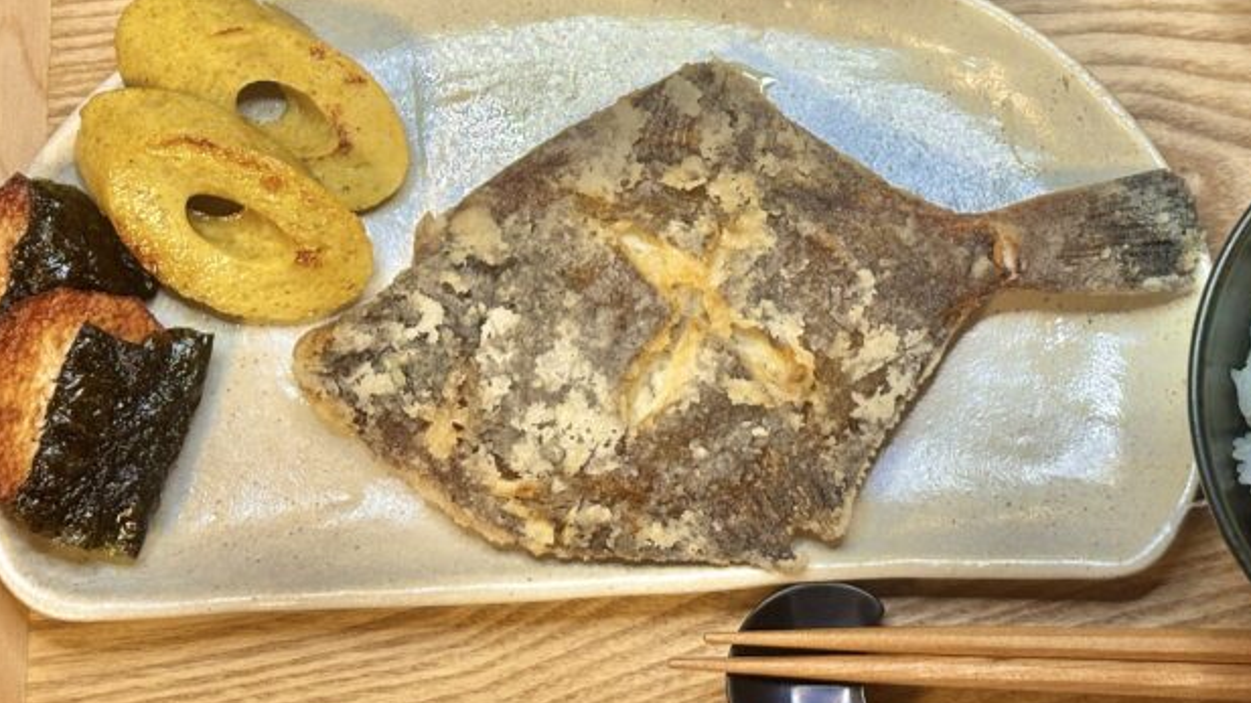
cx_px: 925
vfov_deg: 12.7
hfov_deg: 22.5
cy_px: -16
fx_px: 3118
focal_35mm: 94
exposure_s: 1/45
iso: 64
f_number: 1.6
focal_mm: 5.96
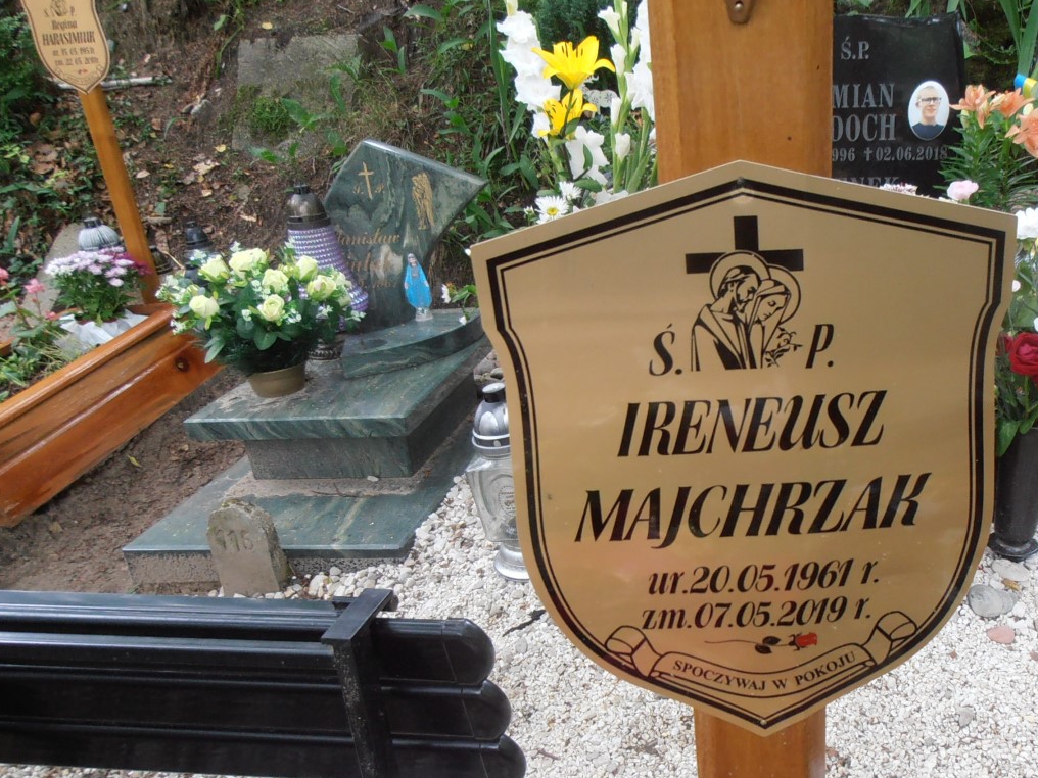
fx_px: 1020
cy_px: 499
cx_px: 711
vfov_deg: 41.4
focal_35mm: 34
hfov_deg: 52.7
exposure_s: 1/30
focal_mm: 4.2
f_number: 3
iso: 125
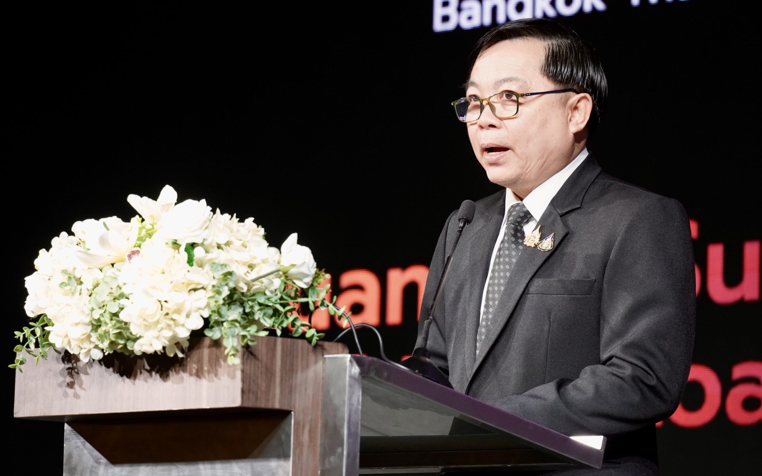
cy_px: 241
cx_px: 394
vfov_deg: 6.0
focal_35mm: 217
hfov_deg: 9.7
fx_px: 4506
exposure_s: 1/200
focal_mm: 200
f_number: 5.6
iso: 4000
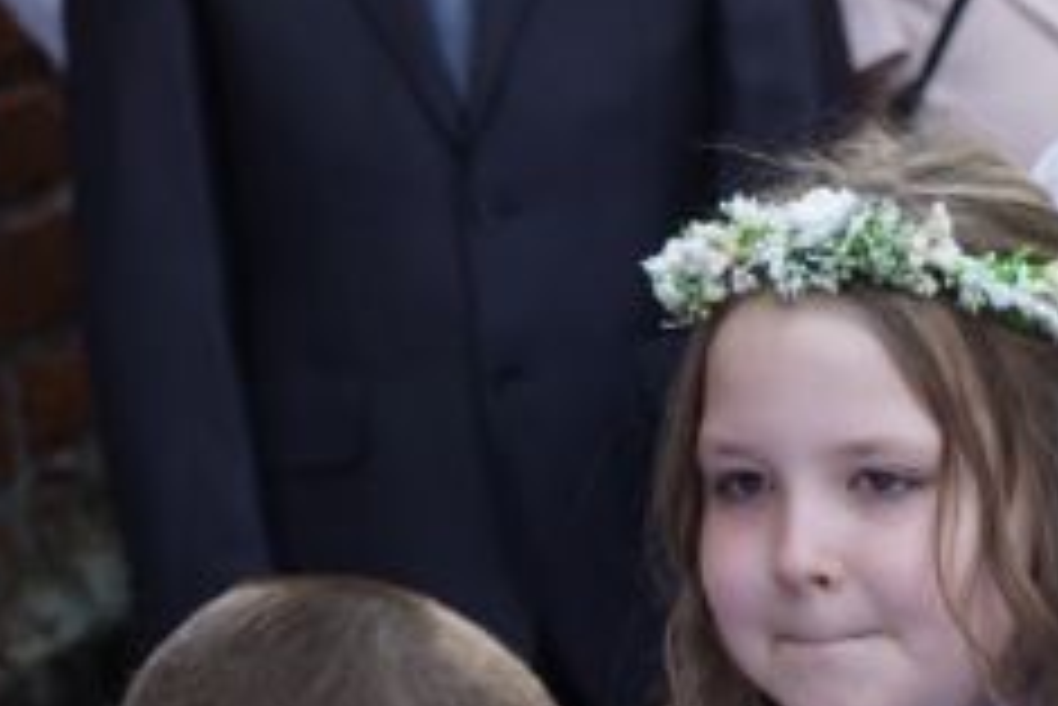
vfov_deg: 5.2
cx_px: 1720
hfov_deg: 7.6
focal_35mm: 265
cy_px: 677
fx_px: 7793
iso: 125
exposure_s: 1/100
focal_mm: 48
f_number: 4
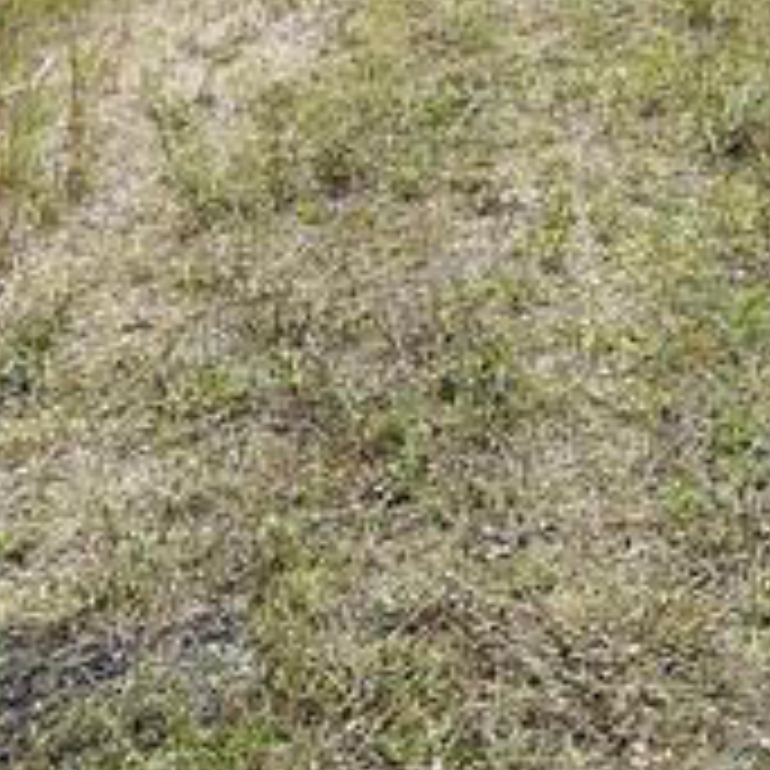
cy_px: -333
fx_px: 2391
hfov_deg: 18.2
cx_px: 513
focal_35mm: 95
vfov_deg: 16.8
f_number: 1.78
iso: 100
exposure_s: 1/4975
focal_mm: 6.76
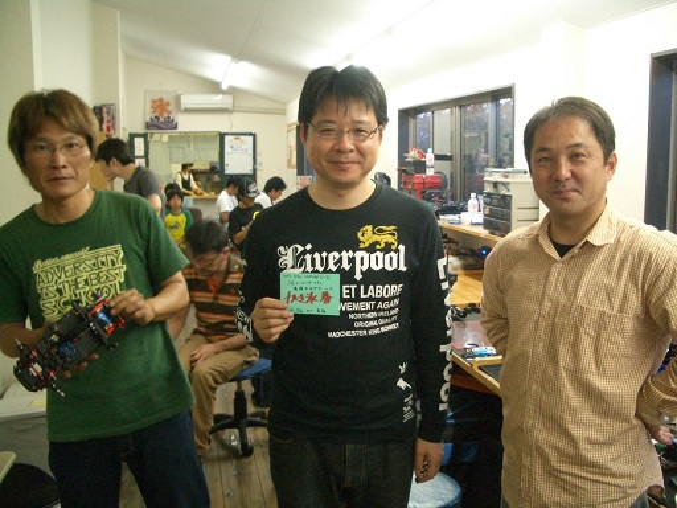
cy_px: 254
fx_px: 685
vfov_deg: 40.7
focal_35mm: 35
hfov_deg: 52.6
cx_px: 338
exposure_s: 1/30
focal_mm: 5.8
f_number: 2.6
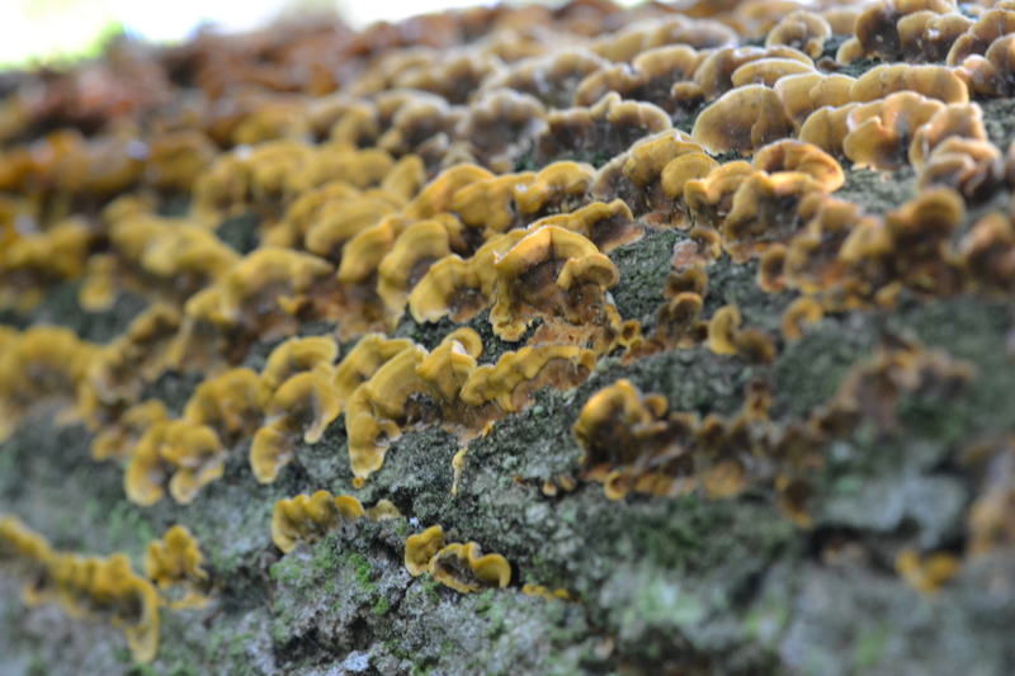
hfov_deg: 16.1
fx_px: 3594
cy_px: 338
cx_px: 508
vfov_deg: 10.7
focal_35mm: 128
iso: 1600
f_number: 8
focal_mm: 85
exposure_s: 1/60
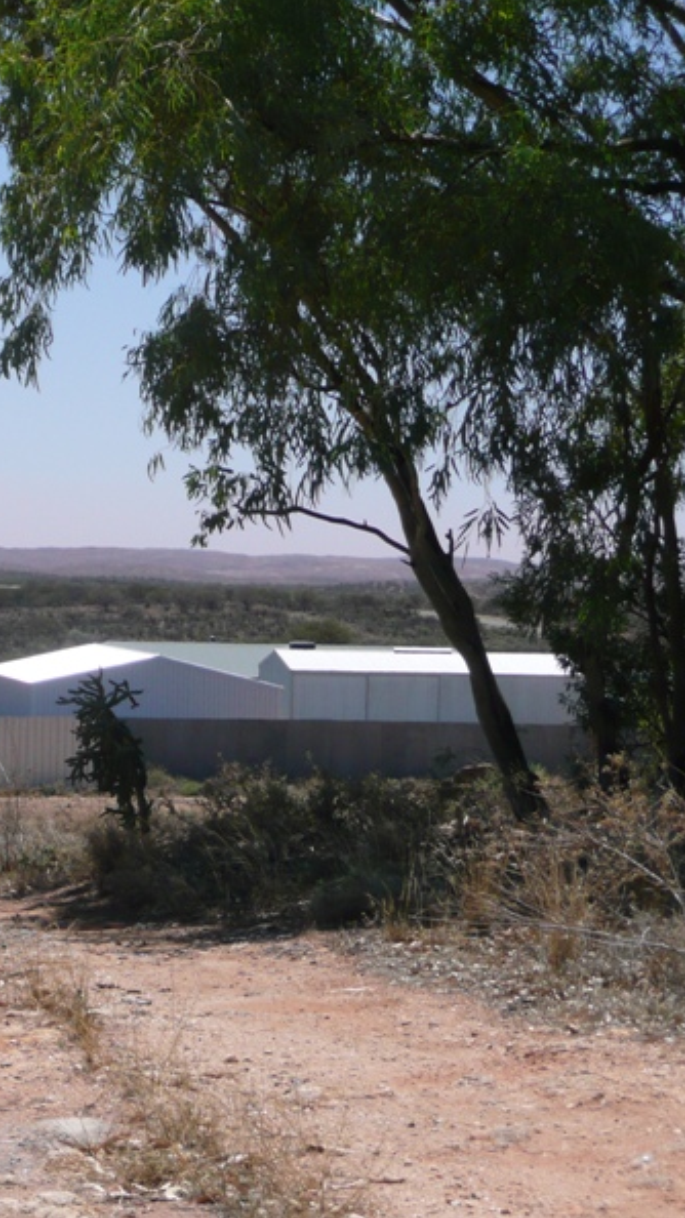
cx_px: 4
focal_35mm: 113
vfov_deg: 18.9
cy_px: 607
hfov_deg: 10.6
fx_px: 3650
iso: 100
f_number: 4.6
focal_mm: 12.7
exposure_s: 1/800
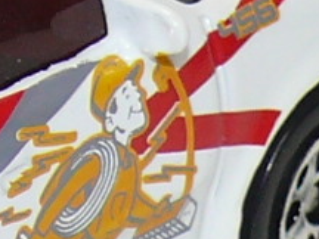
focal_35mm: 718
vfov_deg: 2.1
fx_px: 6617
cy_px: 105
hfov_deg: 2.8
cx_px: -192
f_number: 4
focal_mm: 13
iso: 100
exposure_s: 1/30
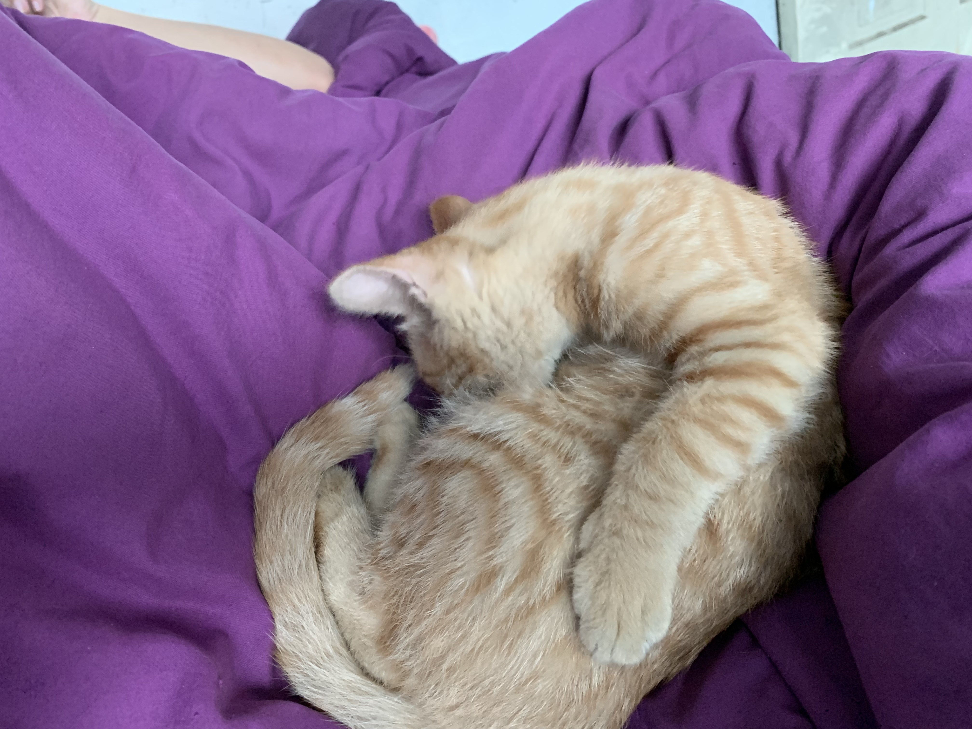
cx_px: 486
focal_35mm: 26
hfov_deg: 67.3
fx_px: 730
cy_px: 364
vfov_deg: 53.1
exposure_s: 1/40
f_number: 1.8
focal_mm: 4.25
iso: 400
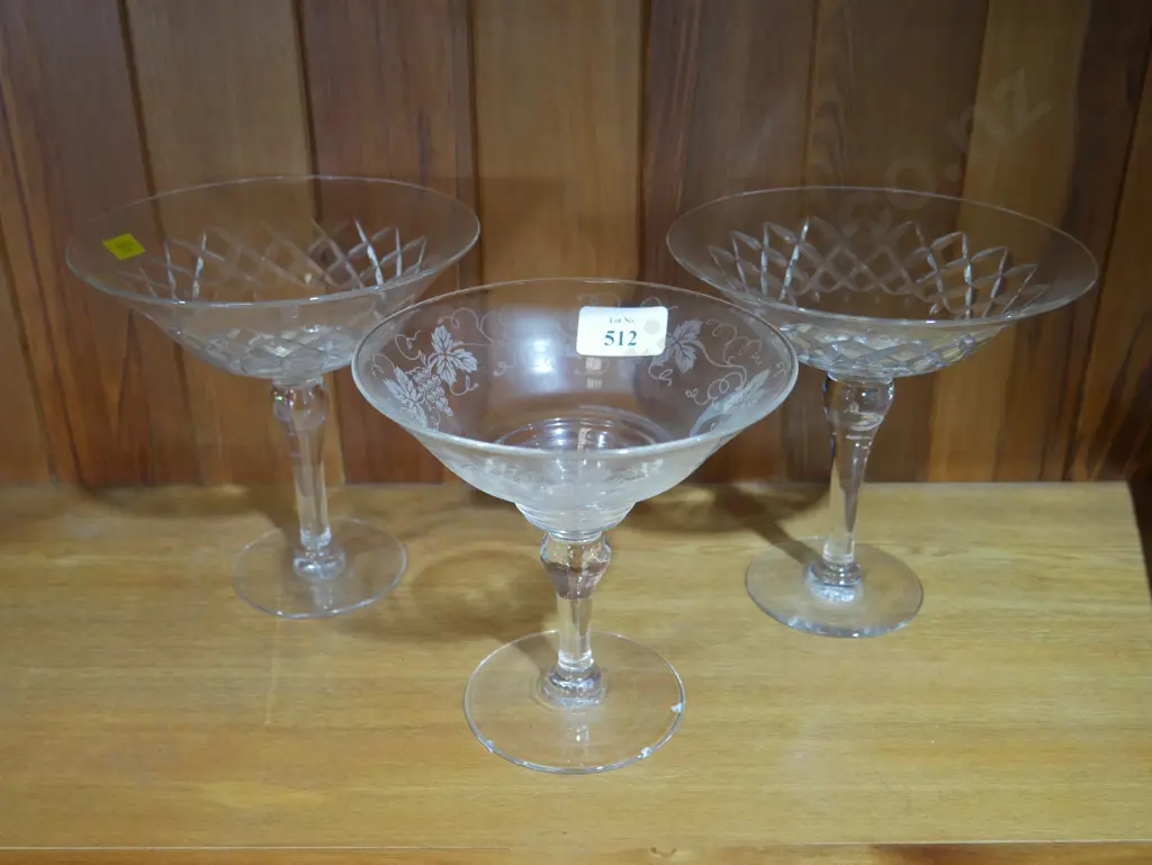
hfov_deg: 49.0
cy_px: 432
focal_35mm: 38
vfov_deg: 37.8
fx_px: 1265
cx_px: 576
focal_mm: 19
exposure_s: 1/60
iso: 800
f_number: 4.1
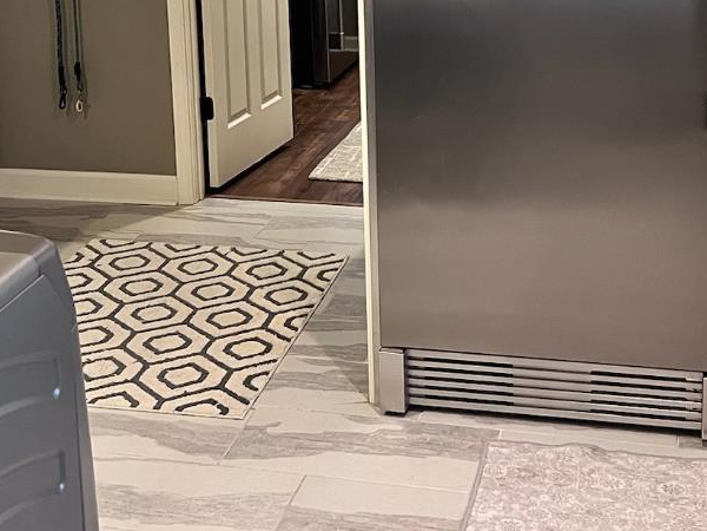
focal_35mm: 65
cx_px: 351
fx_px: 1328
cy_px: 16
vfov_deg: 21.9
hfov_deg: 29.8
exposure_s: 1/60
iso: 250
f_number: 1.5
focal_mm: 5.7
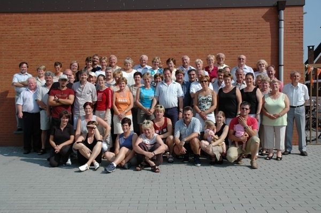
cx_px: 160
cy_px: 106
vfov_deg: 33.0
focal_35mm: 40
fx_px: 361
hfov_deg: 48.0
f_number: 9
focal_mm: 27
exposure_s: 1/320
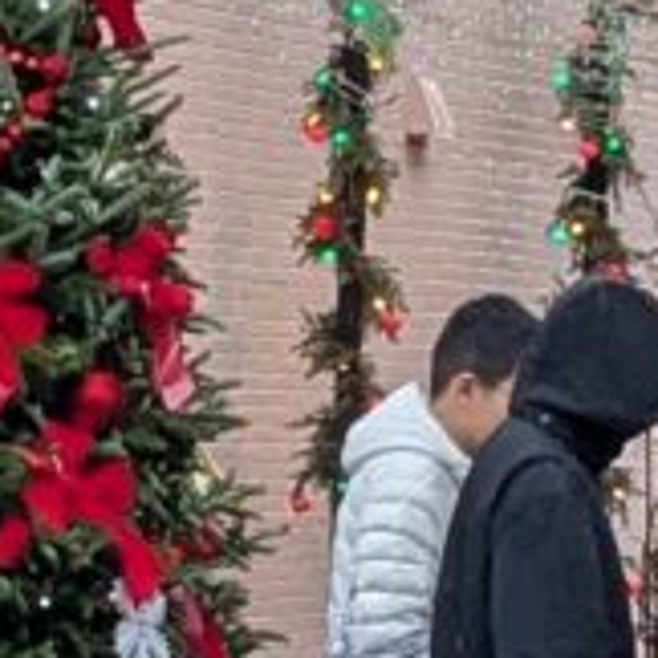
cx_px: 89
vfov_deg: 9.8
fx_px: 3807
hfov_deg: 9.8
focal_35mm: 177
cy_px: -32
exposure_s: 1/316
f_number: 1.73
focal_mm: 4.38
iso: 62
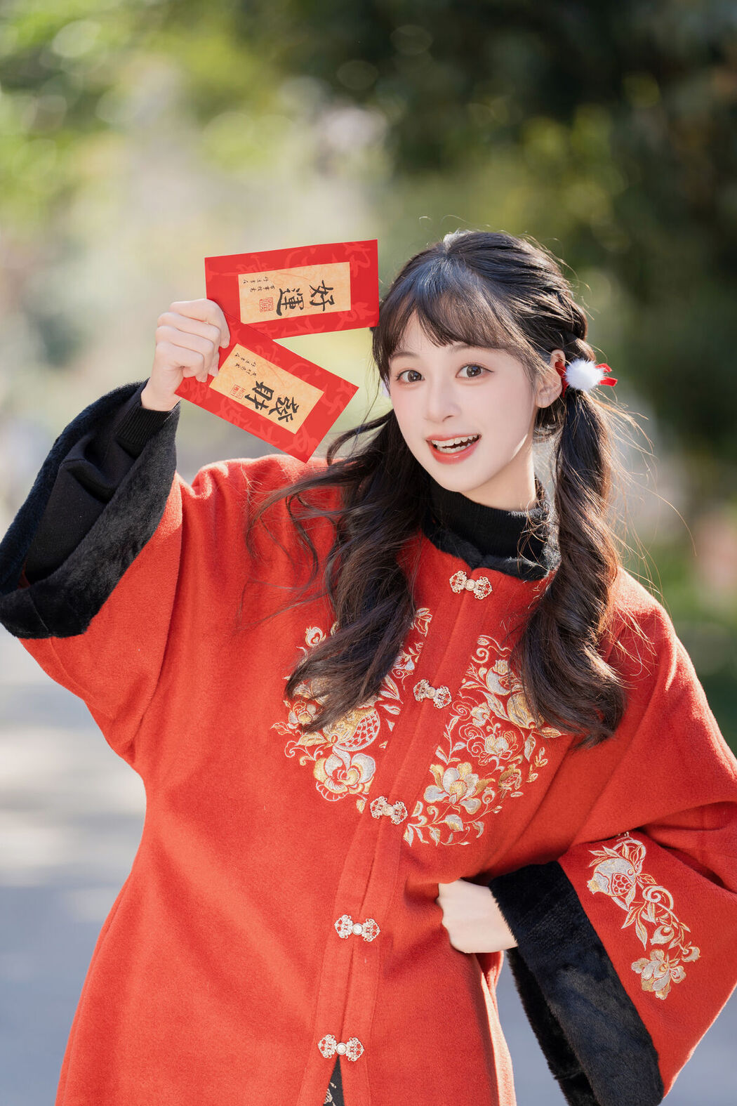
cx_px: 368
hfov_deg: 8.0
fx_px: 5251
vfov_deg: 12.0
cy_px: 553
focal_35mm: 171
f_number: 2.8
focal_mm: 171
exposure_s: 1/320
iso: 200
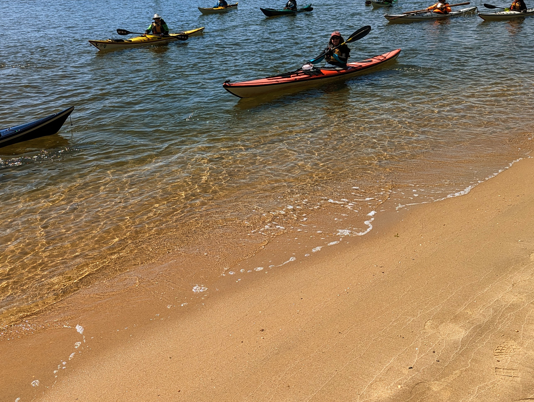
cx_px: 231
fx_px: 587
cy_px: 126
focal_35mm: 38
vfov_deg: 37.3
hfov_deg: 48.8
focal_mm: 6.81
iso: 42
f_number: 1.85
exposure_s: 1/2179
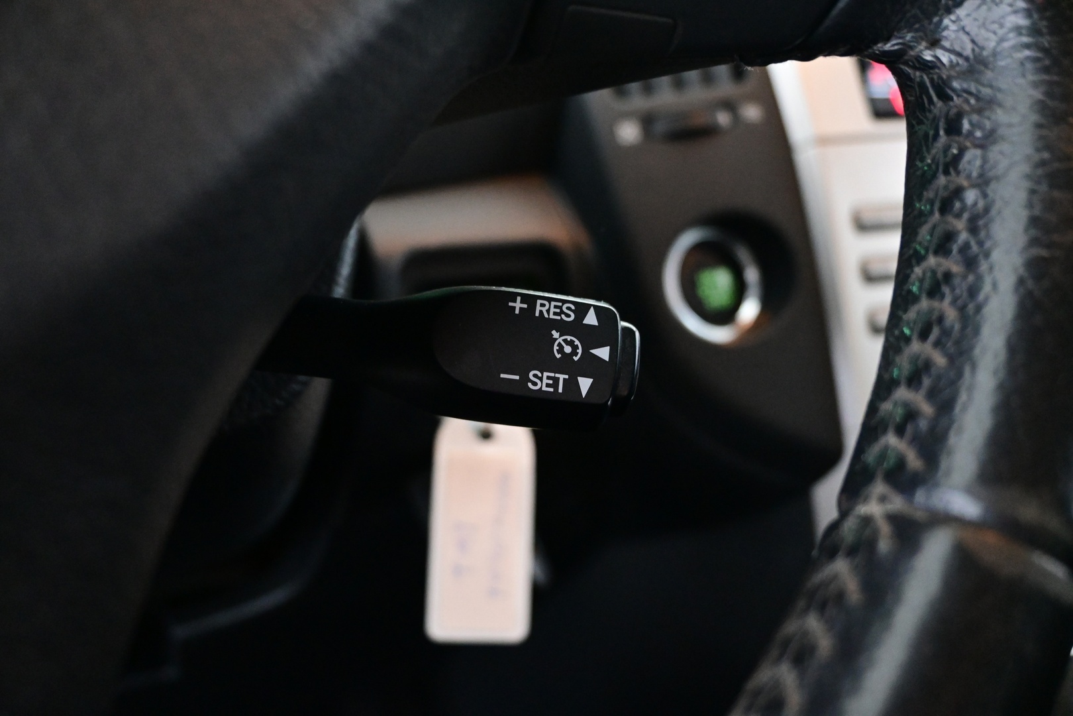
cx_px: 536
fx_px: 894
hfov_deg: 61.9
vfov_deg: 43.6
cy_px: 358
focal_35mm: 30
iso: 5600
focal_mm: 20
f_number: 3.8
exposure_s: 1/30
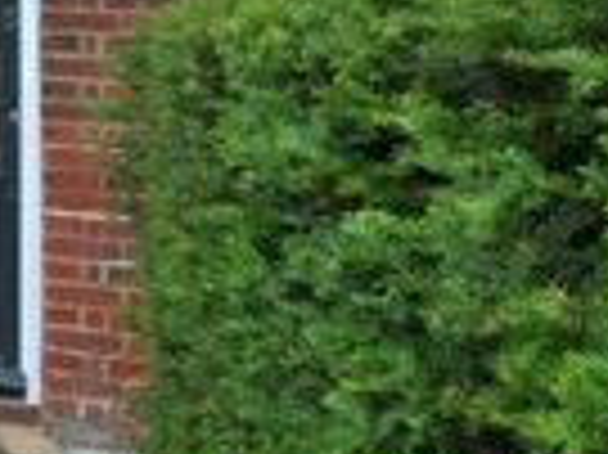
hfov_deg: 16.4
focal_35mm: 75
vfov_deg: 18.1
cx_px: -739
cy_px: -157
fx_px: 1316
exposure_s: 1/200
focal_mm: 10
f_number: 7.1
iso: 200
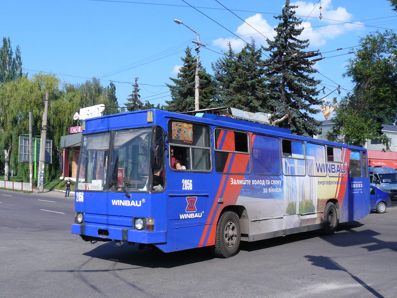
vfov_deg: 39.7
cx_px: 198
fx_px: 413
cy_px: 149
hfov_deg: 51.4
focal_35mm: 36
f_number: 8
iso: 200
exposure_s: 1/320
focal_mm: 6
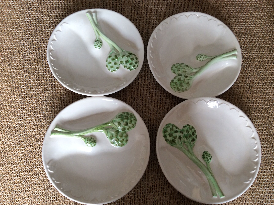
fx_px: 253
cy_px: 102
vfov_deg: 44.1
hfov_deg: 56.9
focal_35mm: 32
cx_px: 137
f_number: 2.4
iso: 40
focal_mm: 3.3
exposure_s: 1/50
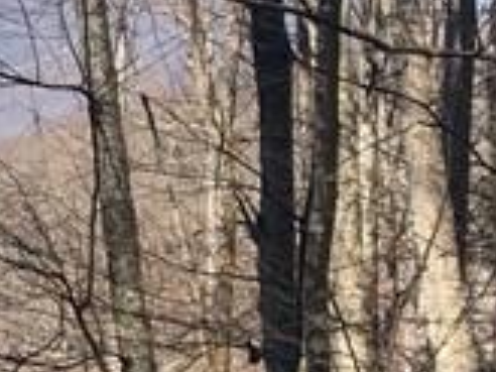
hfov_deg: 9.9
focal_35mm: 175
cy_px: 330
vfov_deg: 8.5
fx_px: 2508
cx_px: -708
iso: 20
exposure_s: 1/857
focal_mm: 3.99
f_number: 1.8
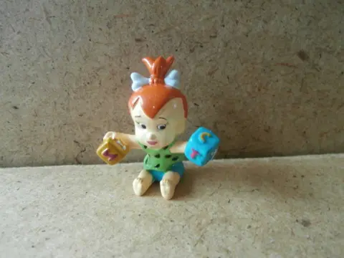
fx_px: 239
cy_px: 129
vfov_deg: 56.8
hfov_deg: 71.6
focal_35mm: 24
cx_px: 172
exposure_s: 1/30
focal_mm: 4.2
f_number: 3
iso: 200
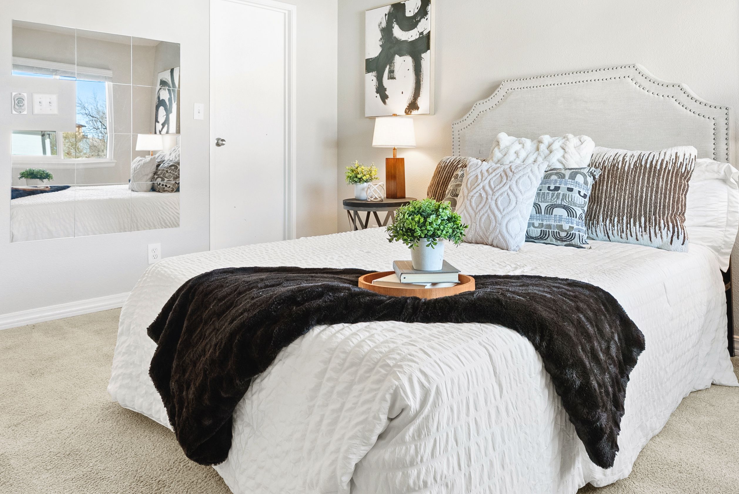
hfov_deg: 67.2
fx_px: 554
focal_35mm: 27
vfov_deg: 47.0
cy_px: 153
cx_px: 402
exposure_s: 1/2.5
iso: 640
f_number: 8
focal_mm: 16
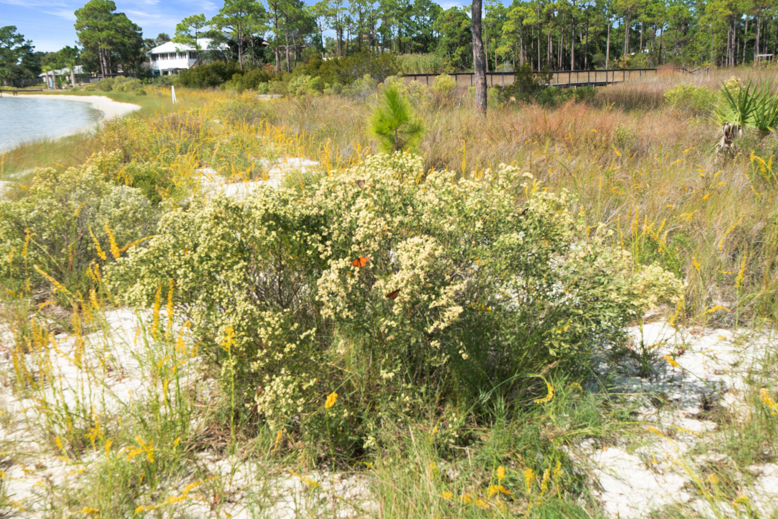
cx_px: 389
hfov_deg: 53.1
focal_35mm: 36
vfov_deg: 36.9
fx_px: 778
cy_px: 260
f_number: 8
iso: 320
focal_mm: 24
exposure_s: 1/400
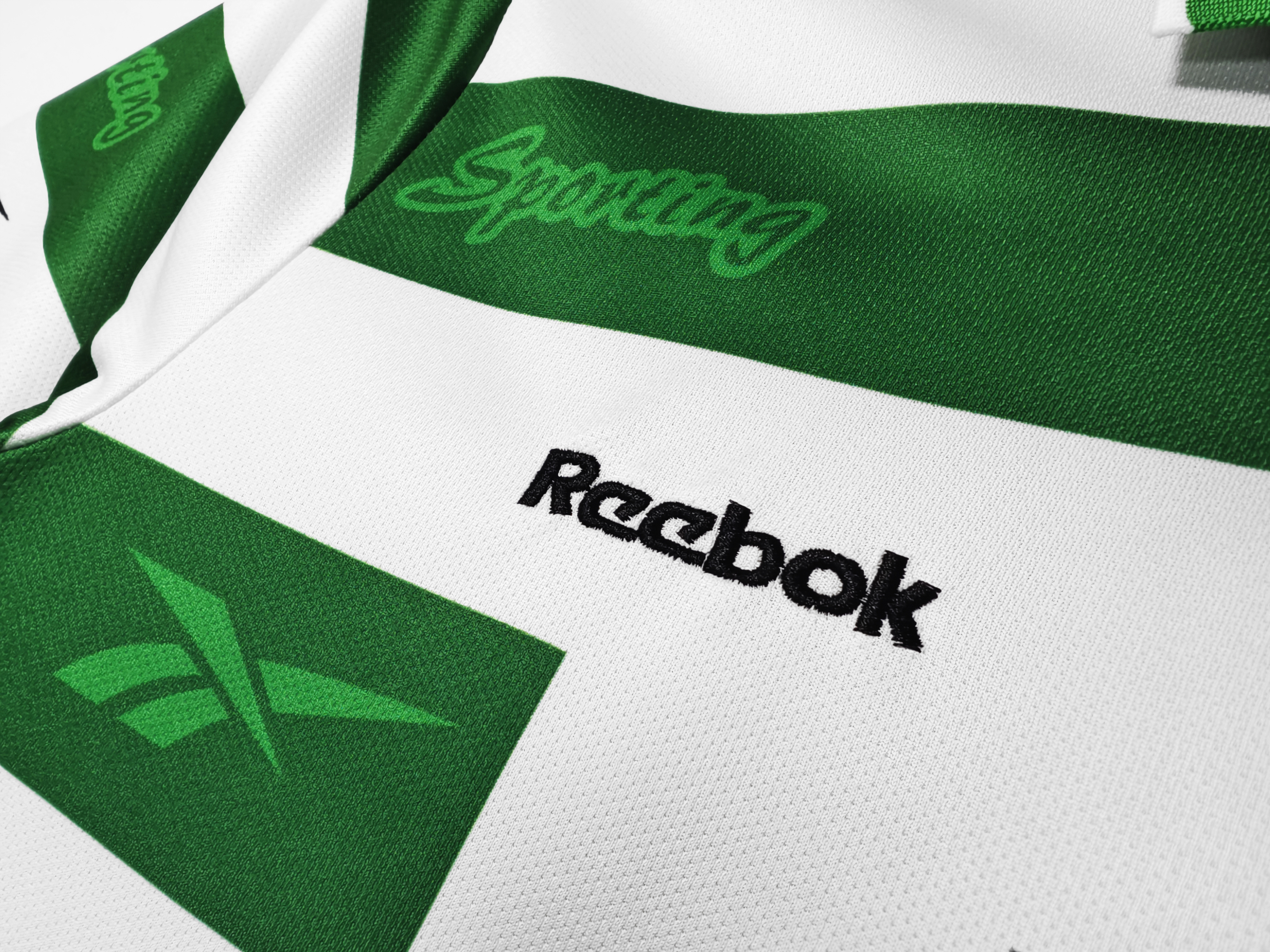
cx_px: 635
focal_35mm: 23
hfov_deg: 73.9
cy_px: 476
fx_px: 844
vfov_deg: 58.9
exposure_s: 1/50
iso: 107
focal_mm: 2.59
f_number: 2.2
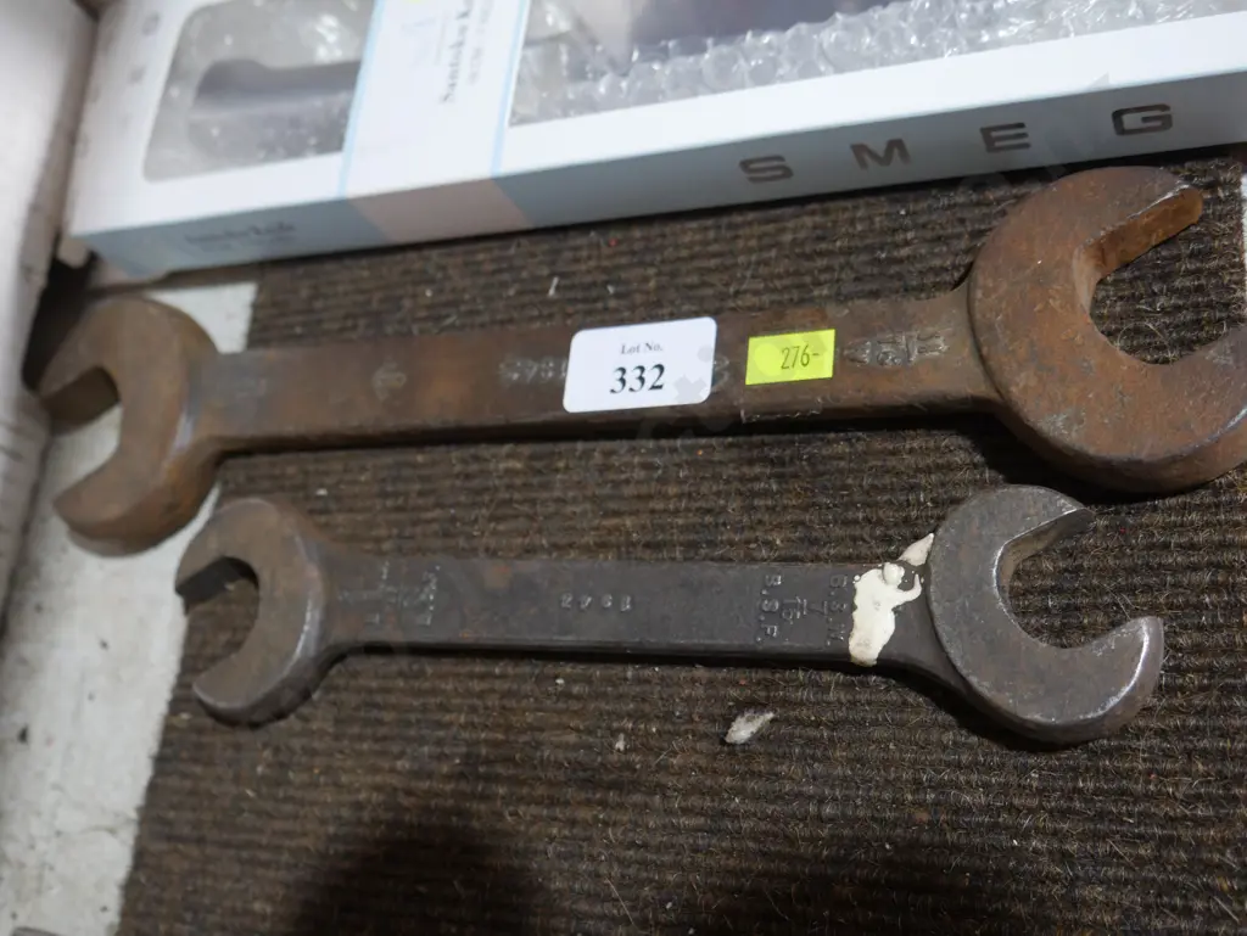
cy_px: 468
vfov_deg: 41.8
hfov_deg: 53.9
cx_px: 624
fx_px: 1225
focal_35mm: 34
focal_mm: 17
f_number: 4
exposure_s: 1/60
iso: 400
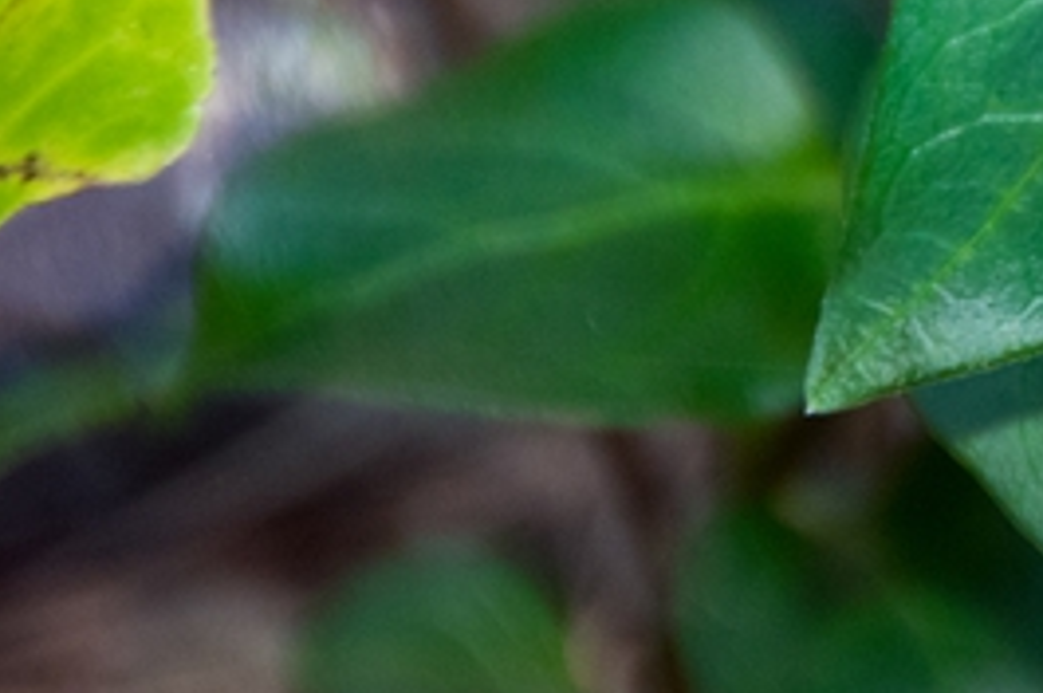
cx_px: 1925
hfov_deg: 1.8
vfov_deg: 1.2
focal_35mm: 1161
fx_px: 33595
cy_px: -484
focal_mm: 200
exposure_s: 1/80
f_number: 5.6
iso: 800
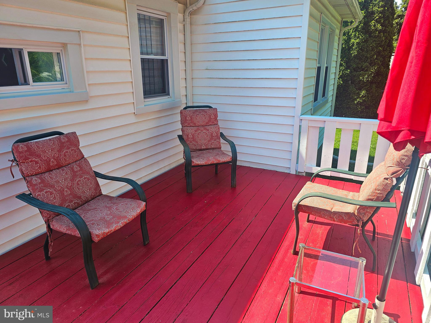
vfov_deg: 58.9
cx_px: 216
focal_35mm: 23
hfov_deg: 73.9
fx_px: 286
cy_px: 162
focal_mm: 6.3
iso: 10
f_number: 1.7
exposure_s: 1/345
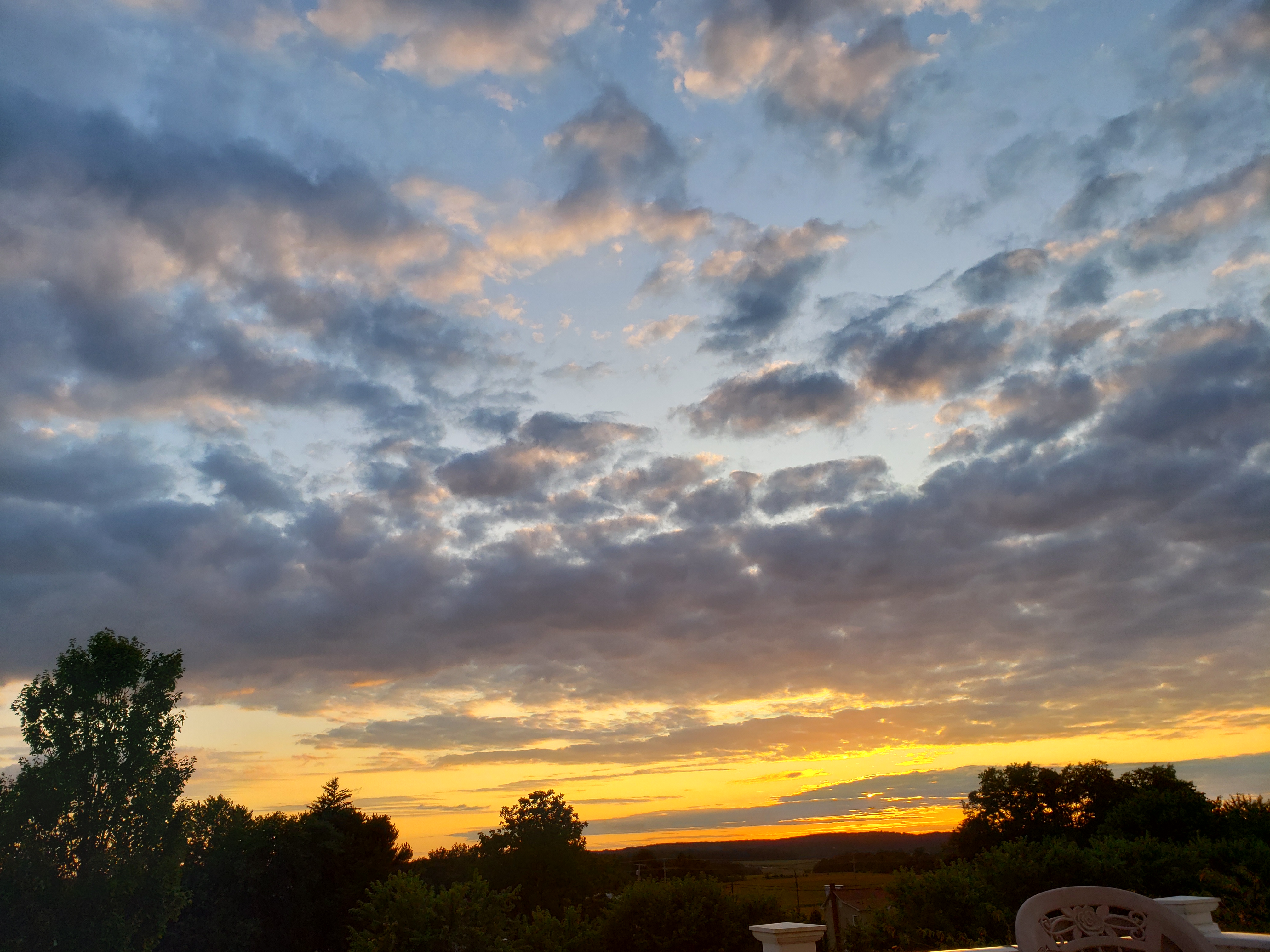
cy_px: 476
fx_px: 954
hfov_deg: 67.3
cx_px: 635
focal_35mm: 26
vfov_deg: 53.1
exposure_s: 1/596
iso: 50
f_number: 2.4
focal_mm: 4.3
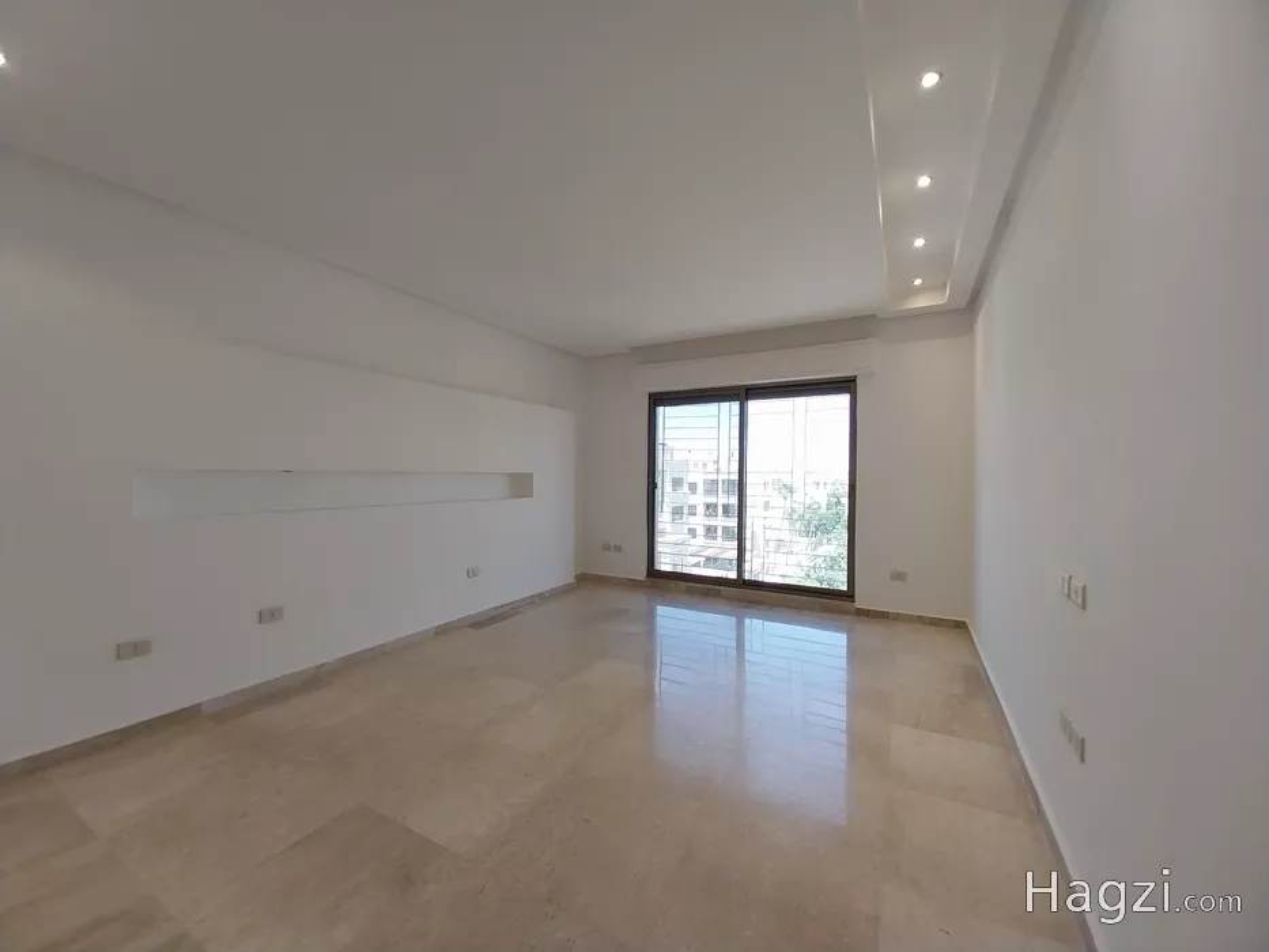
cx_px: 634
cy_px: 476
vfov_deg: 89.9
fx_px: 477
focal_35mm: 13
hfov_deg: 106.2
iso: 64
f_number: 2.2
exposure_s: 1/100
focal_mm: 1.3
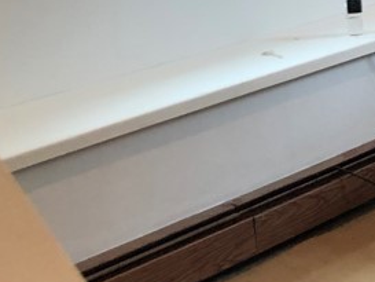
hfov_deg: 16.0
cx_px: 670
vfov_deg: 13.6
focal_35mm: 105
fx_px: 1138
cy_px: -72
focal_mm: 3.99
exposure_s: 1/30
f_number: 1.8
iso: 32
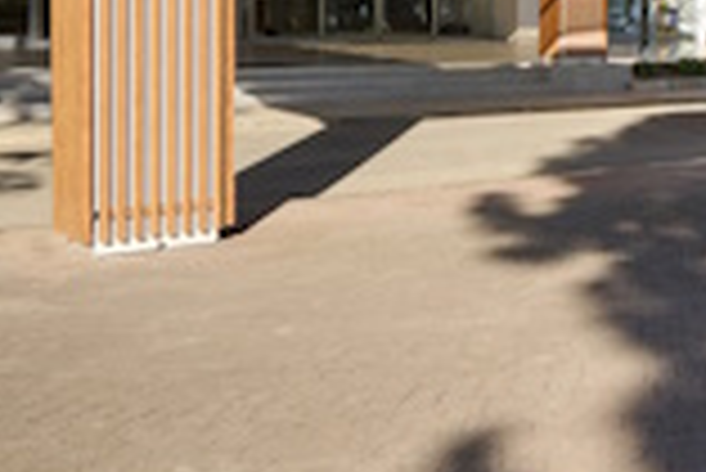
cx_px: 1102
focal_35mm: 58
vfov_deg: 20.3
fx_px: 1138
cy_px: -227
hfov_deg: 24.9
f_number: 8
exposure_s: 1/100
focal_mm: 14
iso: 64
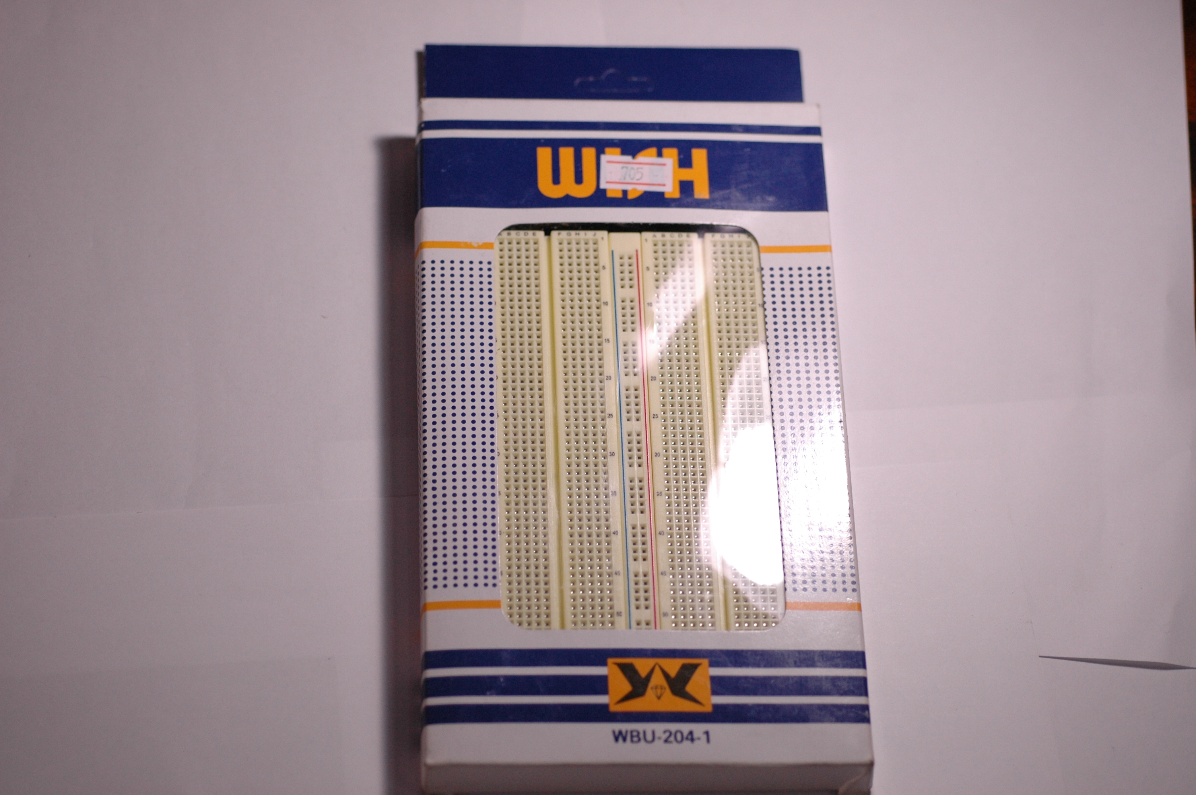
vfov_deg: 15.2
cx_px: 598
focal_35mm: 90
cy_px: 398
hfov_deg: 22.6
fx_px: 2987
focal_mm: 60
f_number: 3.3
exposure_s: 1/500
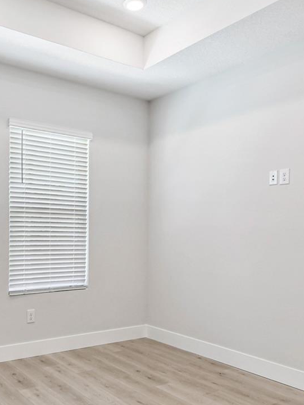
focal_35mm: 32
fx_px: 375
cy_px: 238
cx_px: 87
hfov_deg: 43.2
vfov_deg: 56.5
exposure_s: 1/25
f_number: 7.1
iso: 100
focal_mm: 10
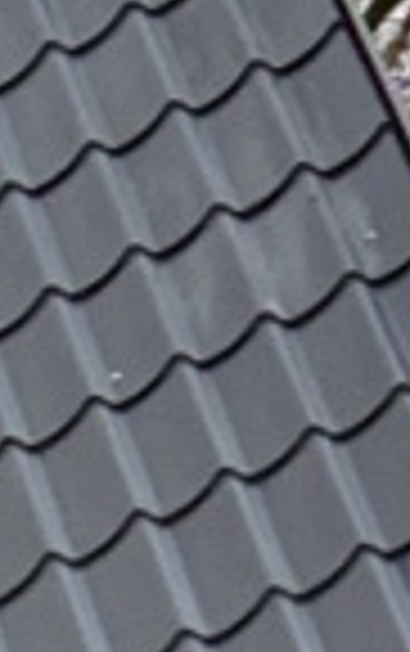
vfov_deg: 8.1
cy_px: 1934
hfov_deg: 5.8
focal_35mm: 224
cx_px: 658
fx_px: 3993
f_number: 1.9
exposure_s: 1/50
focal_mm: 2.69
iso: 200
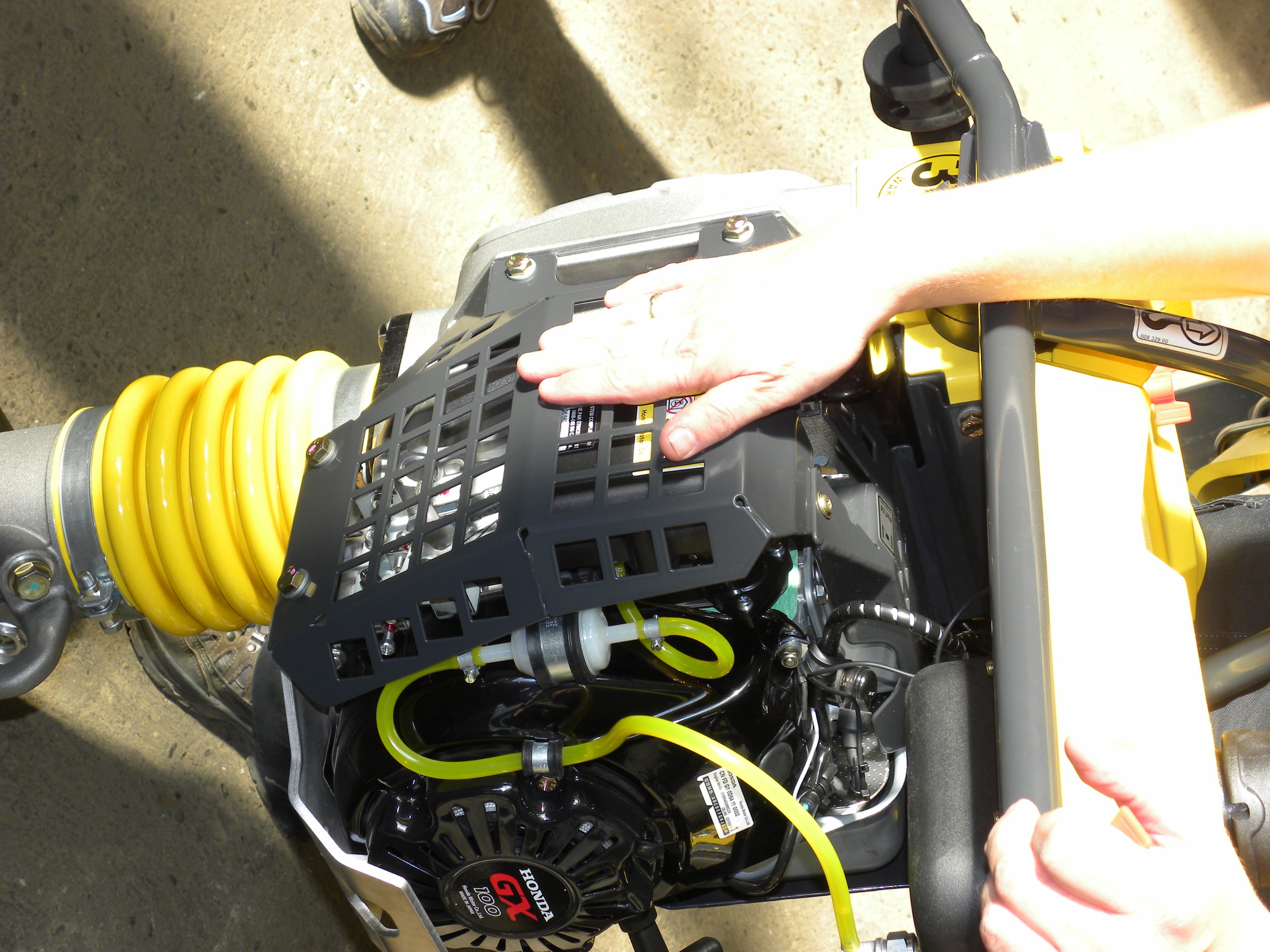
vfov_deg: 22.3
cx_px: 635
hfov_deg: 29.4
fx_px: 2421
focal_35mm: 66
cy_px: 476
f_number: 4
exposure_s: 1/97.4
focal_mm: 11.8
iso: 64
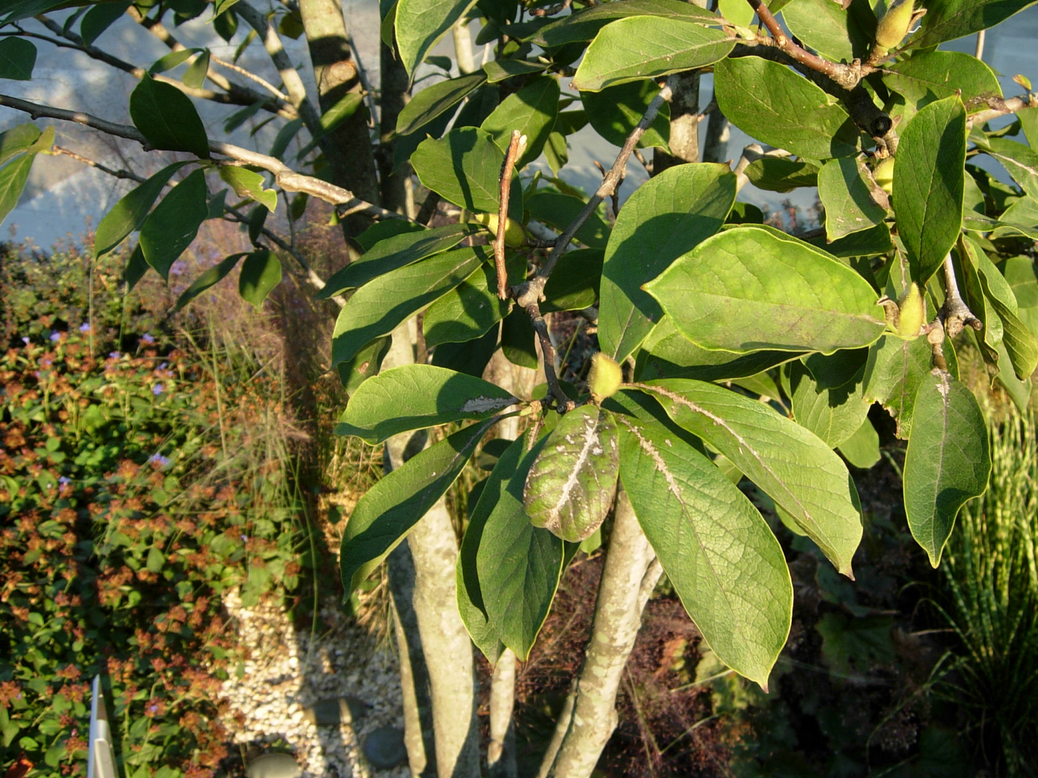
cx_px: 610
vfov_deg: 31.5
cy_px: 364
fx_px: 1379
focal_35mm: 46
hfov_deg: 41.1
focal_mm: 7.5
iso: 50
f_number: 3.4
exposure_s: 1/132
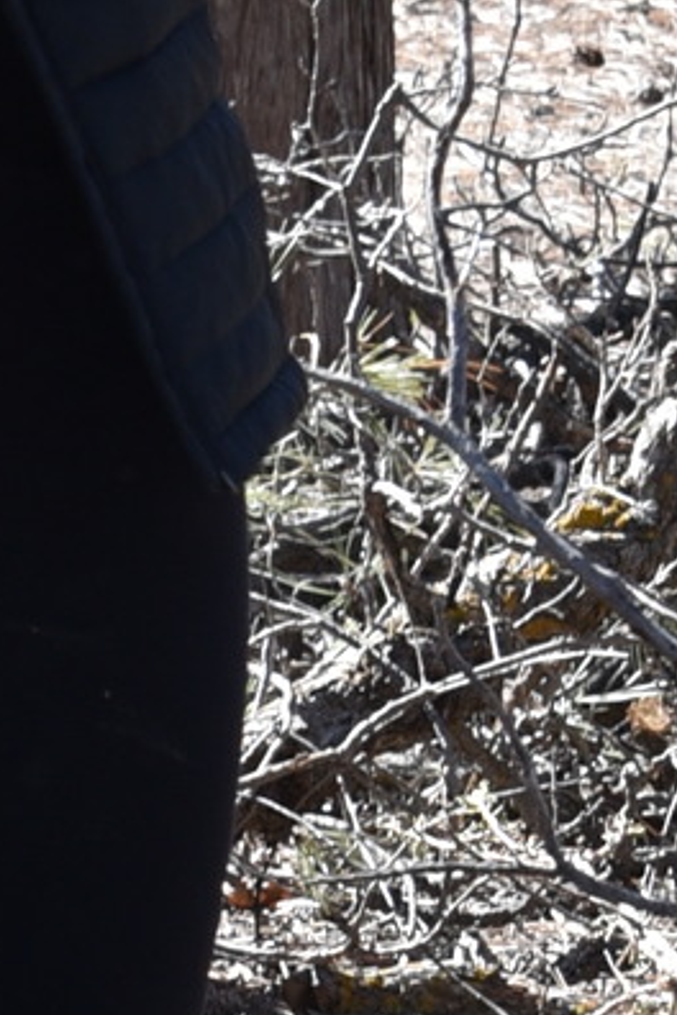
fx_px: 12439
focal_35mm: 441
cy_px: 636
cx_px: 136
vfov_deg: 4.7
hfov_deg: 3.1
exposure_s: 1/250
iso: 400
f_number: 8
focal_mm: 58
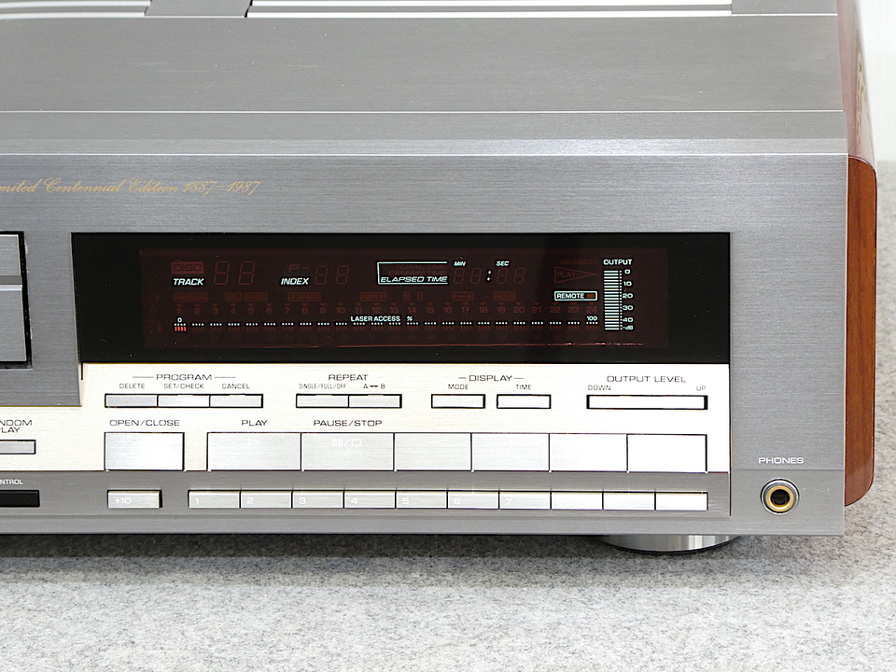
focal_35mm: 151
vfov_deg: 9.8
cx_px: 448
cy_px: 336
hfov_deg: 13.1
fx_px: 3908
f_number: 5.4
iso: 200
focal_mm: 27.1
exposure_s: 1/6
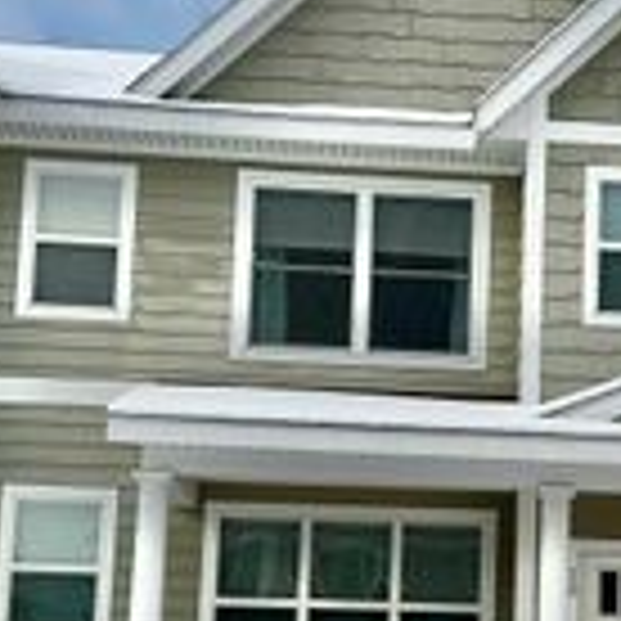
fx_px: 1563
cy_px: 479
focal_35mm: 77
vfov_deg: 22.2
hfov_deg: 22.1
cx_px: 513
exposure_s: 1/6211
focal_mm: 6.86
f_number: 1.78
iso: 80
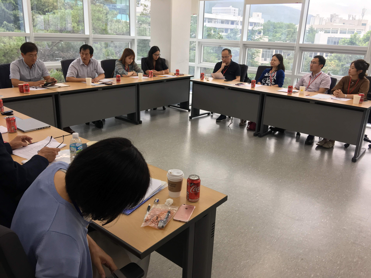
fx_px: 311
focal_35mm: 29
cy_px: 139
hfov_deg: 61.7
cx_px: 186
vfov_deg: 48.2
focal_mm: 4.15
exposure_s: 1/120
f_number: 2.2
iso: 40
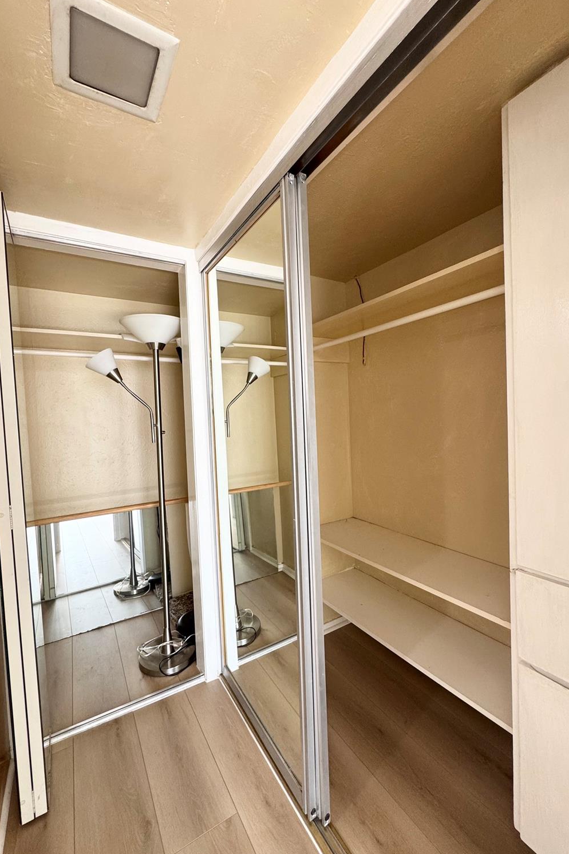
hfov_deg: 77.3
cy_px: 426
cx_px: 279
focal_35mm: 15
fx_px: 356
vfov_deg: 100.4
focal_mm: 2.22
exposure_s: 1/120
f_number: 2.2
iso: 200
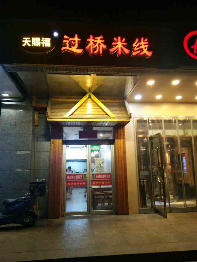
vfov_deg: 79.0
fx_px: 159
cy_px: 131
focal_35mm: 21
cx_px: 98
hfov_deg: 63.5
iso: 230
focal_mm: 3.66
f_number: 2.2
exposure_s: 1/33.3
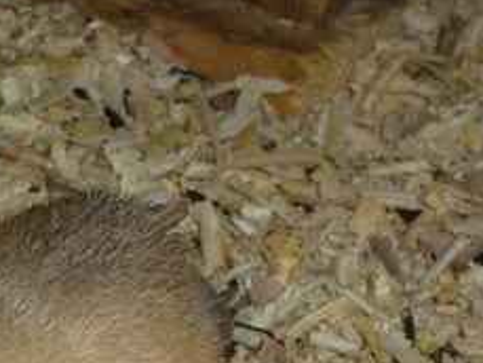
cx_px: 49
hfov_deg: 14.3
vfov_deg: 10.6
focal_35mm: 137
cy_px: 452
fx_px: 1913
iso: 125
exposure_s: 1/60
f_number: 4.1
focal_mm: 8.7
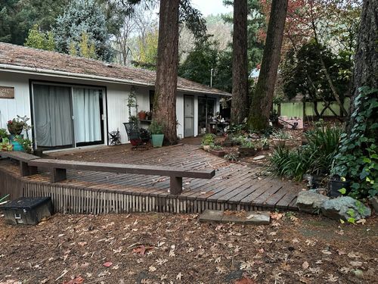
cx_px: 189
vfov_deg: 56.8
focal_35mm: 24
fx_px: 262
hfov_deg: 71.6
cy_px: 142
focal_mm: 6.86
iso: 1000
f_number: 1.78
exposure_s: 1/33
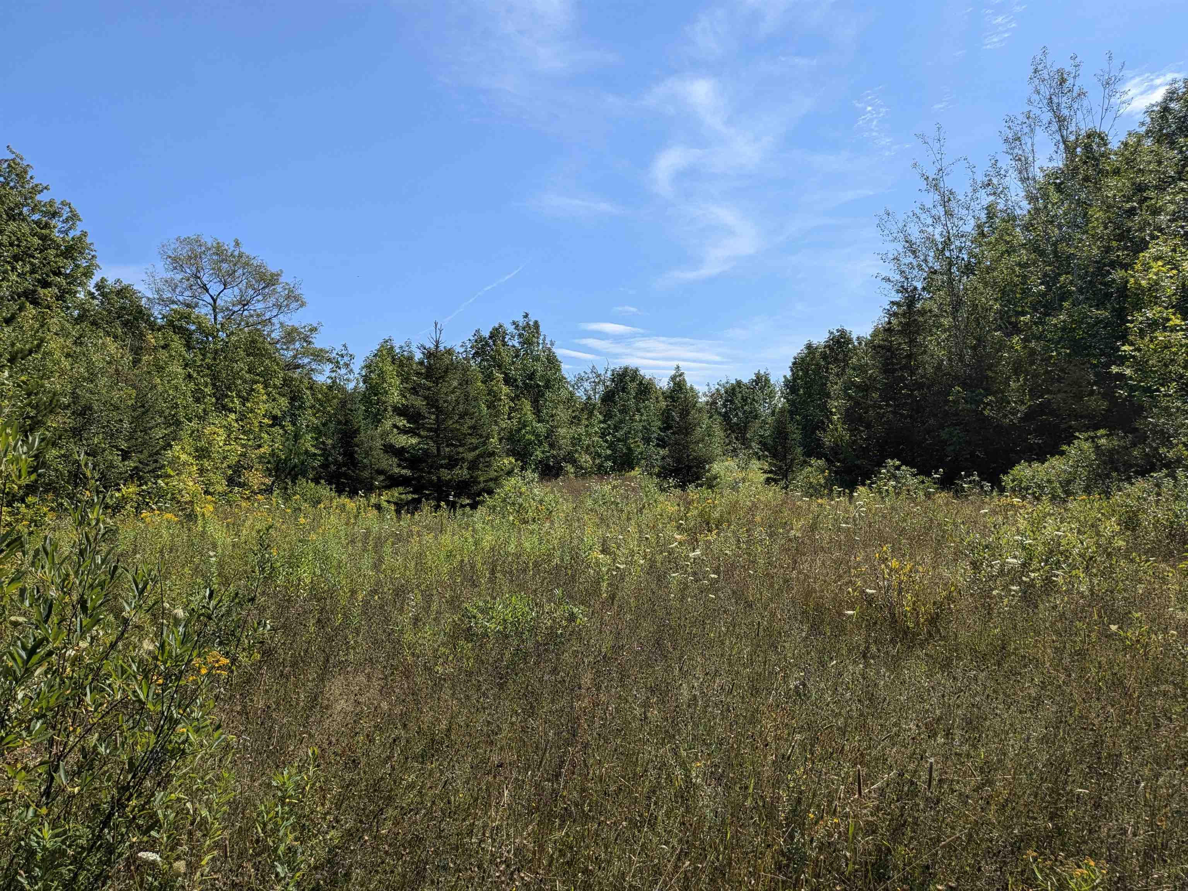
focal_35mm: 24
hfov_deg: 71.6
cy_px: 446
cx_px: 594
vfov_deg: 56.8
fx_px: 824
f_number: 1.7
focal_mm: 4.53
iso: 57
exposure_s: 1/3175
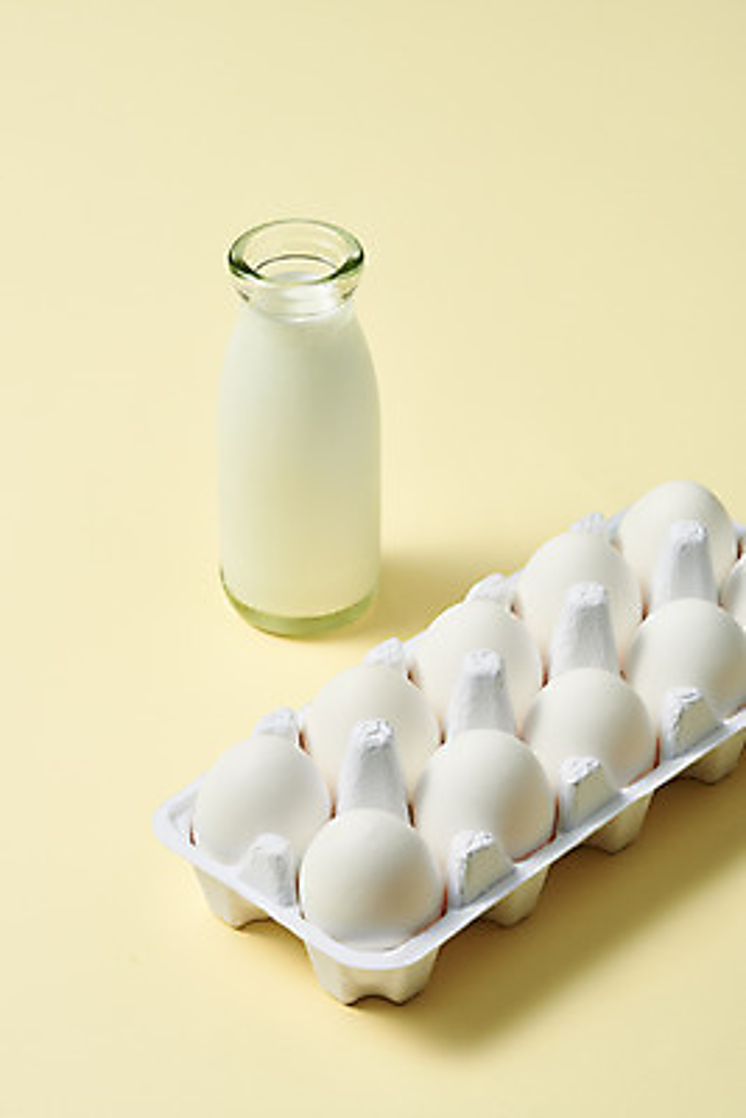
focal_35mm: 105
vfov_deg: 19.4
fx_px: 3261
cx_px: 373
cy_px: 559
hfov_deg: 13.1
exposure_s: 1/125
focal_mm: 105
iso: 100
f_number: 20
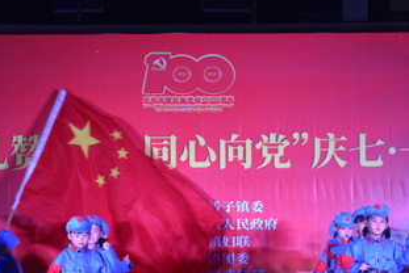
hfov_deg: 13.9
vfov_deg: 9.3
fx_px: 1683
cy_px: 196
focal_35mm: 148
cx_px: 183
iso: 400
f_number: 4.5
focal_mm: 48
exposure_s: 1/80
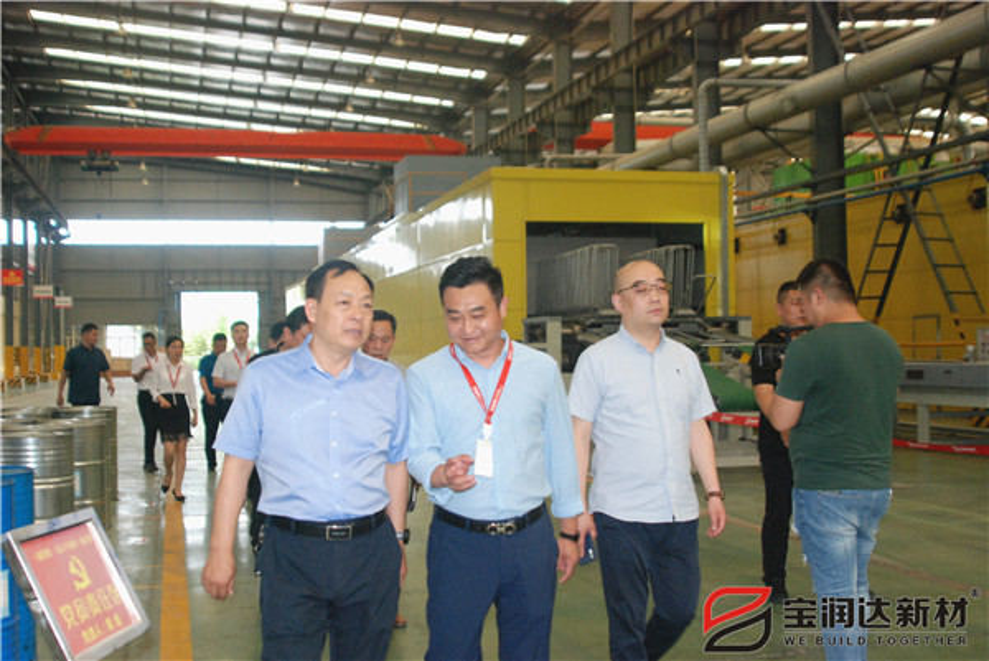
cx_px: 494
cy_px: 330
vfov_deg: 31.9
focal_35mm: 42
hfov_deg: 46.4
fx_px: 1155
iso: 1000
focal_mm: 28
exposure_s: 1/100
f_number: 5
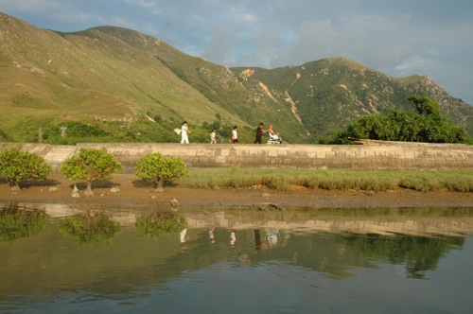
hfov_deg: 53.2
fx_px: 472
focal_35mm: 36
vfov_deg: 36.8
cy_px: 157
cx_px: 236
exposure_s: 1/160
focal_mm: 24
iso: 200
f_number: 11
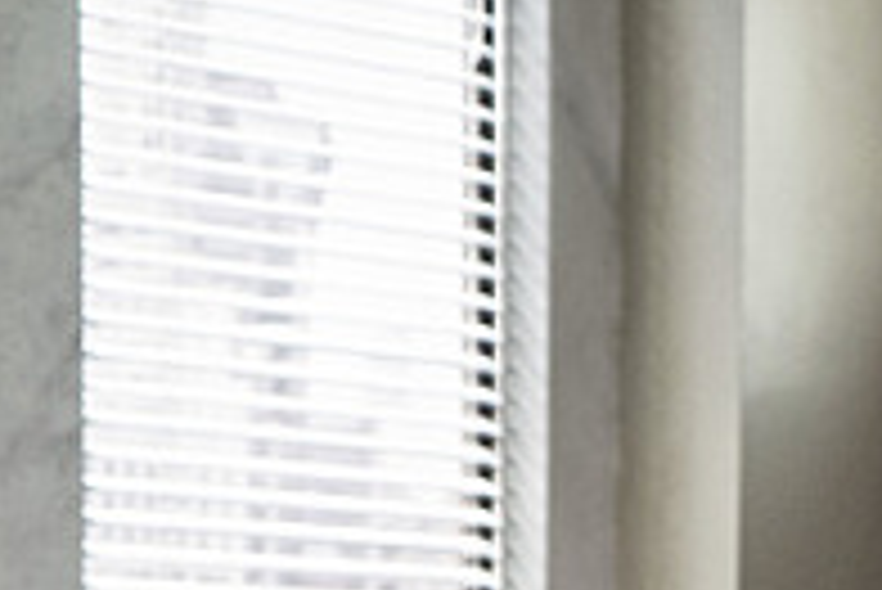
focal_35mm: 171
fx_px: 4192
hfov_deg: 11.5
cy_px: 1004
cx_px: 1314
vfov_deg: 7.8
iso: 2500
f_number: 4.5
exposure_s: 1/200
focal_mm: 43
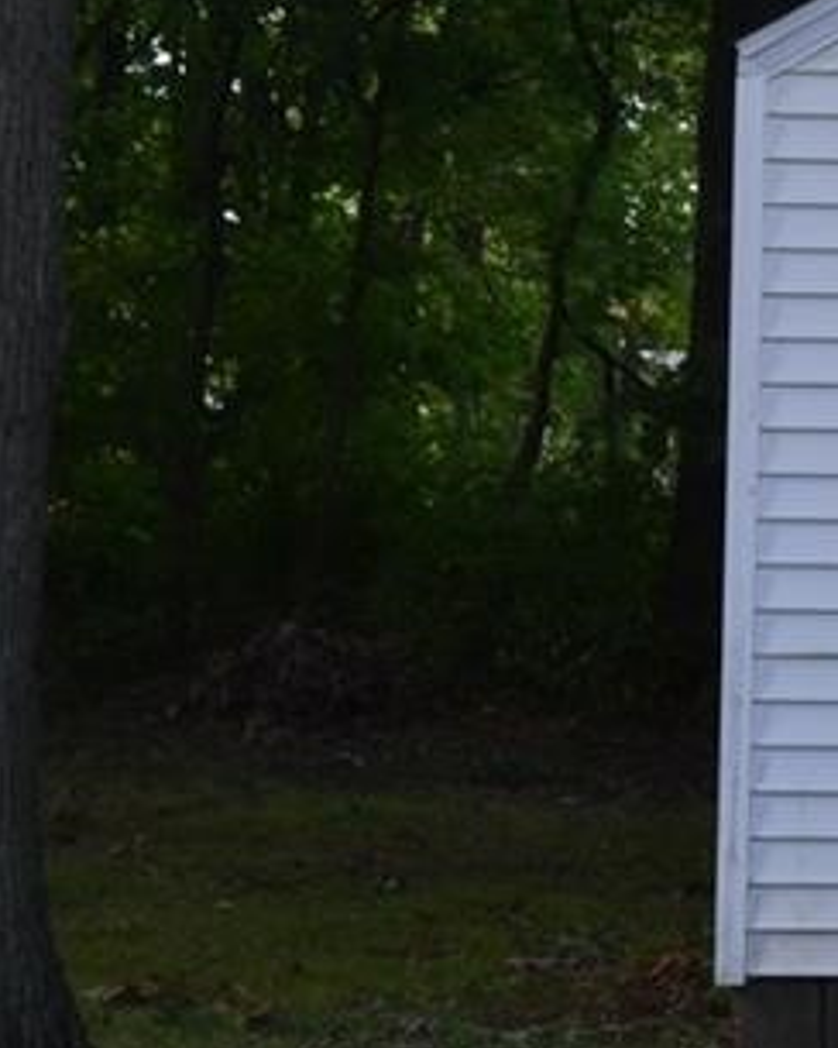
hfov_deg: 11.6
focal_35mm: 123
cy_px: 206
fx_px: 3813
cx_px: 1532
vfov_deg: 15.5
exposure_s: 1/125
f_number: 8
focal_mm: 26
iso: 280
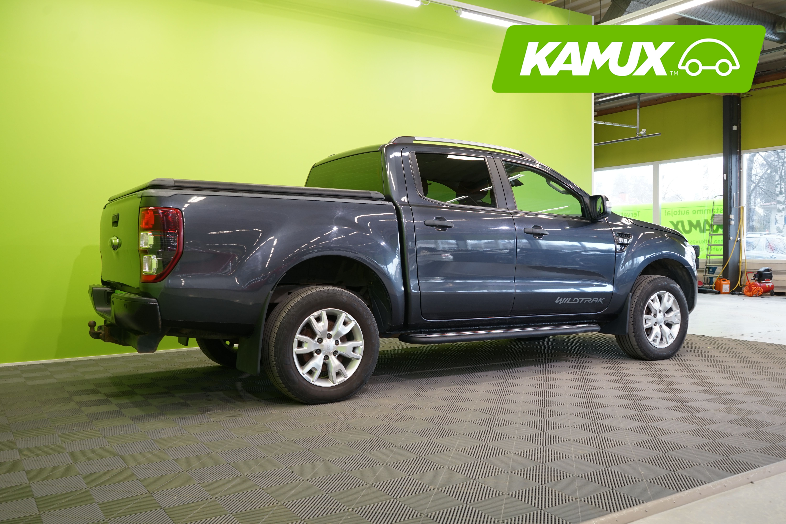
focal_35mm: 31
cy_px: 262
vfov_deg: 42.3
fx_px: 677
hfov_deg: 60.3
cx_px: 393
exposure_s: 1/25
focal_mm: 31
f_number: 5.6
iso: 500
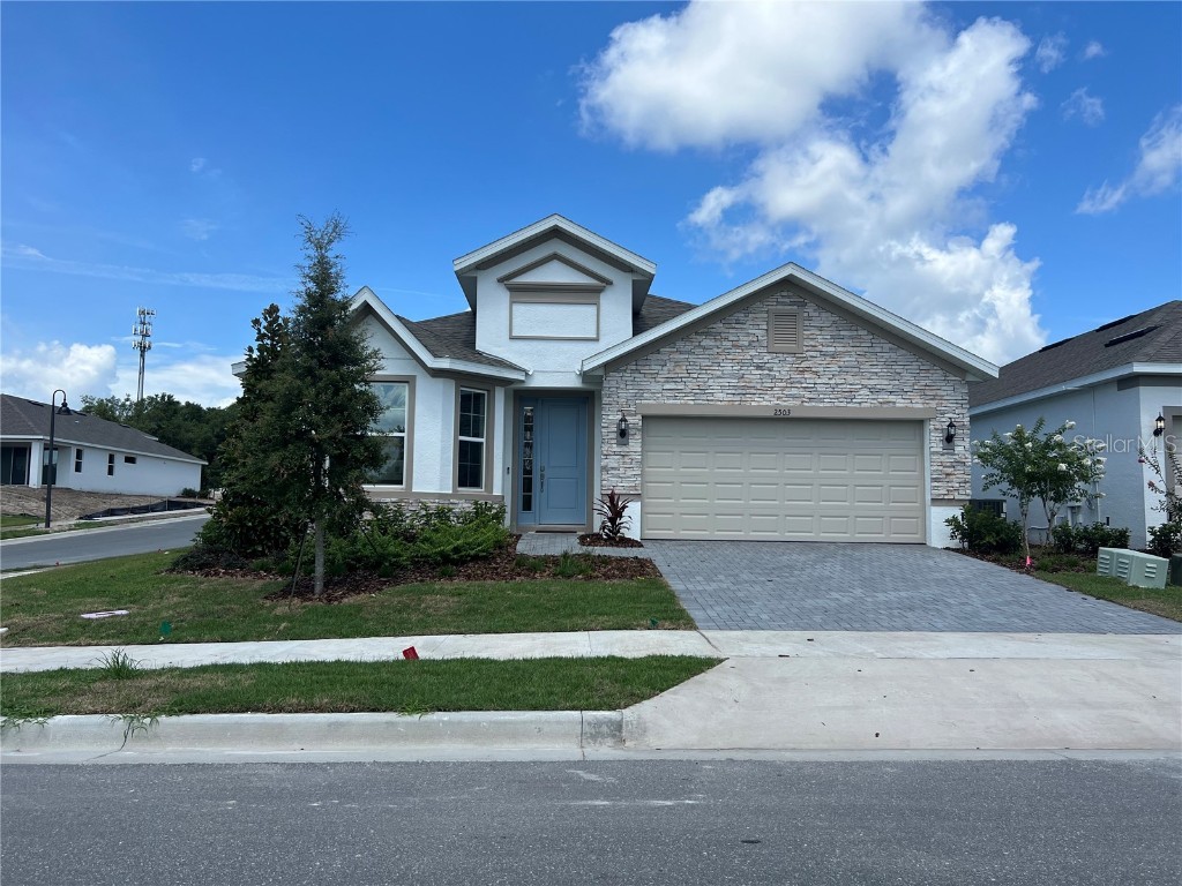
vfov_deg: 53.1
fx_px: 888
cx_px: 591
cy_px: 443
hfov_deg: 67.3
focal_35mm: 26
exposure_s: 1/4831
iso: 50
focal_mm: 5.7
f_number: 1.5
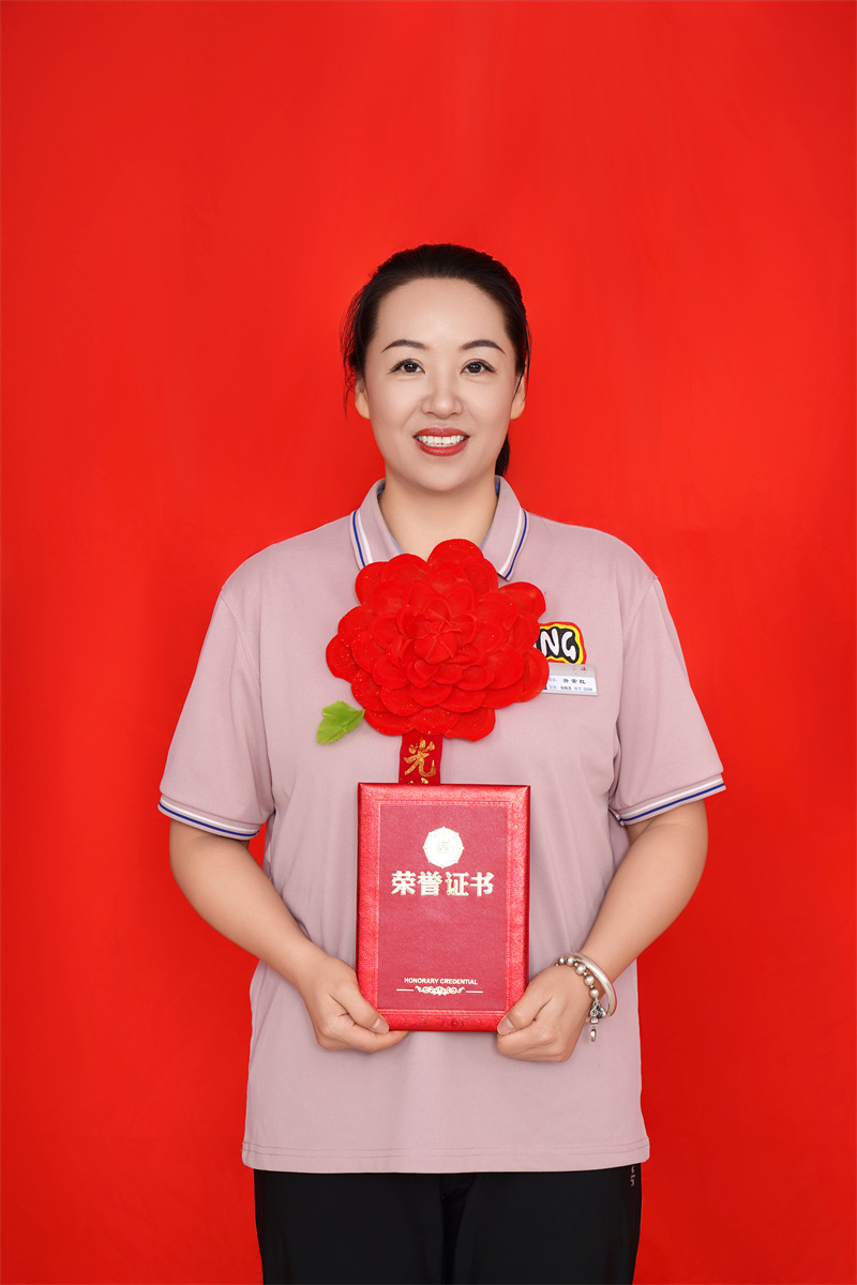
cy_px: 642
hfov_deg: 14.0
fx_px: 3499
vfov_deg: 20.8
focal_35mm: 98
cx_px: 428
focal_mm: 98
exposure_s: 1/160
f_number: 10
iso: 100
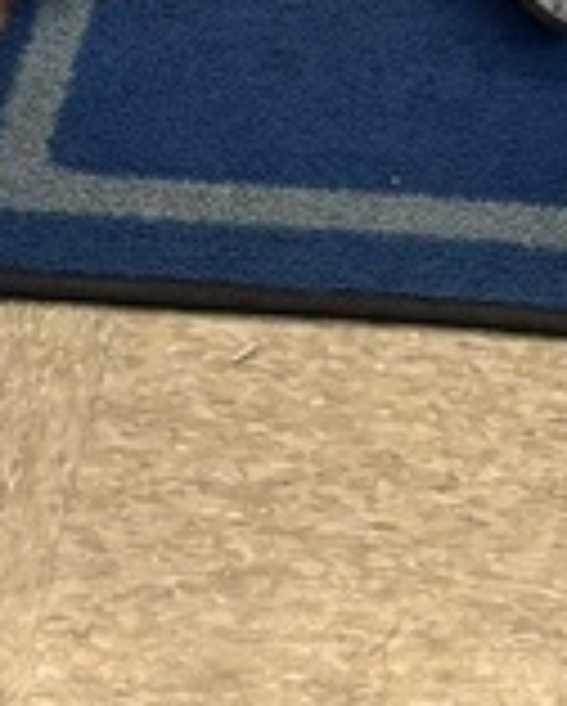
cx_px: 1035
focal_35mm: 165
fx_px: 3454
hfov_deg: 9.0
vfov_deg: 9.3
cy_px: -1416
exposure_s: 1/90
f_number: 1.6
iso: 100
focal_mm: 5.96
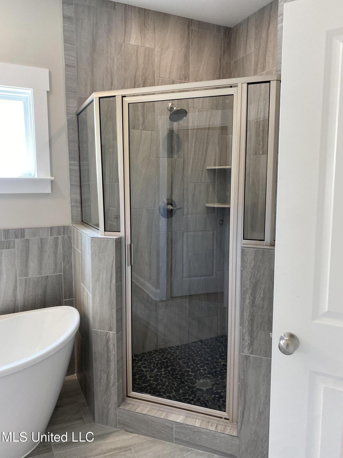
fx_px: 344
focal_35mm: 26
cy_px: 229
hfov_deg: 53.1
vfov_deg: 67.3
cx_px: 172
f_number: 1.8
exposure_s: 1/120
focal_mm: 4.25
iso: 100
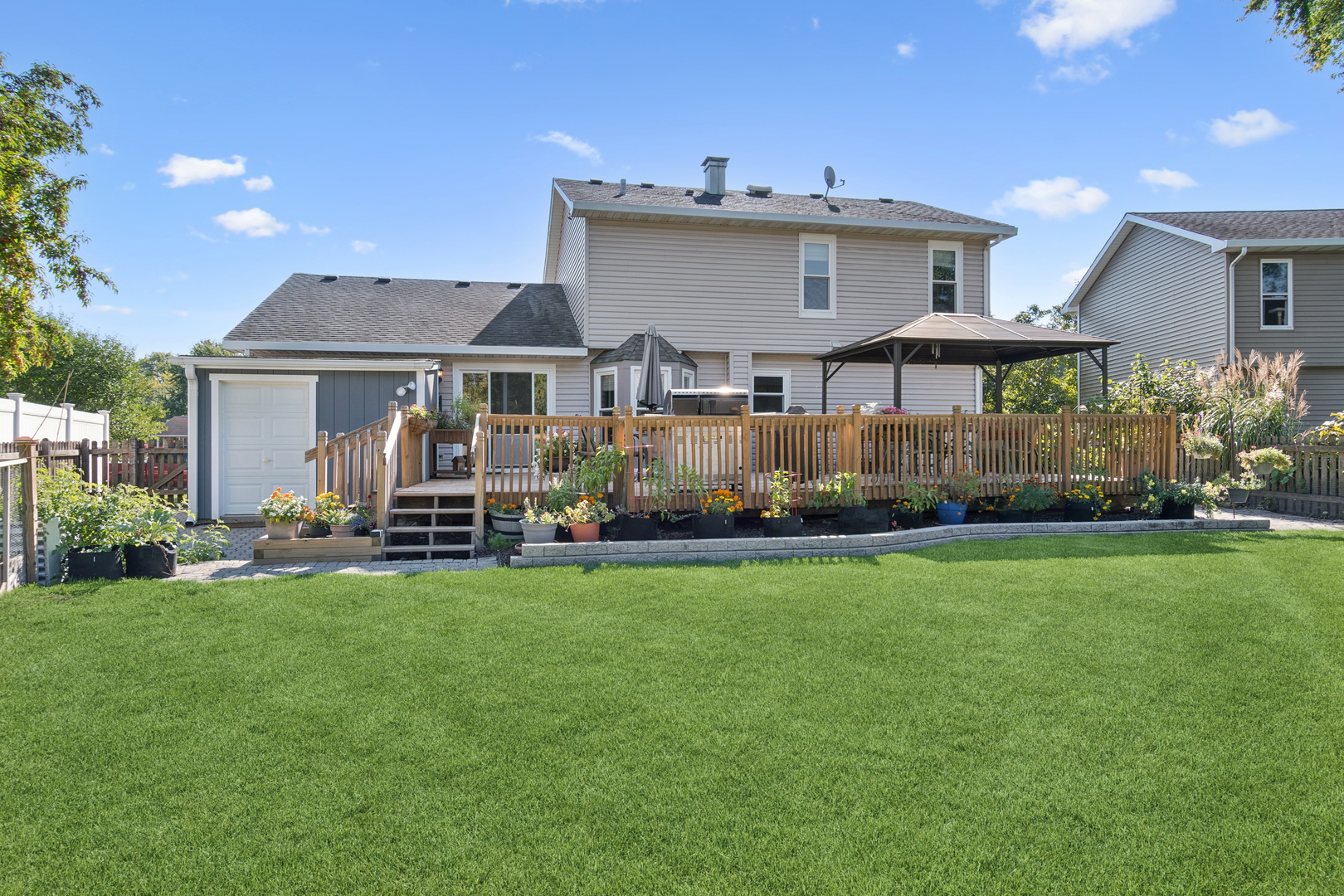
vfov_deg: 59.5
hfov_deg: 81.2
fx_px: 784
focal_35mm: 21
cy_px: 448
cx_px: 672
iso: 250
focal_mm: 14
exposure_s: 1/160
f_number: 8
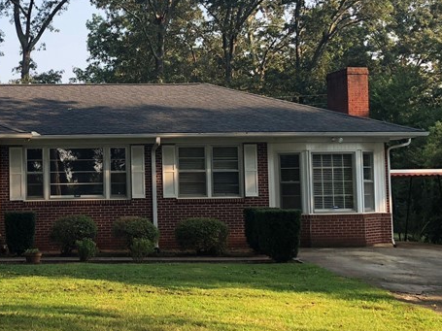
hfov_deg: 29.7
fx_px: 804
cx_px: 63
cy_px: 144
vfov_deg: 23.3
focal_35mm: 63
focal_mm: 3.99
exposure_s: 1/450
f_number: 1.8
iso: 20
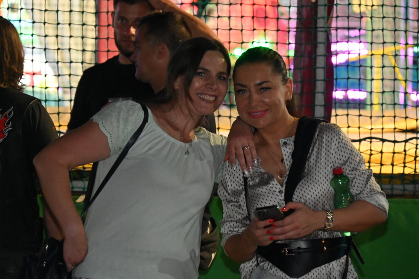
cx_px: 209
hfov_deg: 12.0
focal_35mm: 171
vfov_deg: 8.0
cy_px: 139
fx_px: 1990
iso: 18000
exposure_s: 1/200
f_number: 6.3
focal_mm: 170
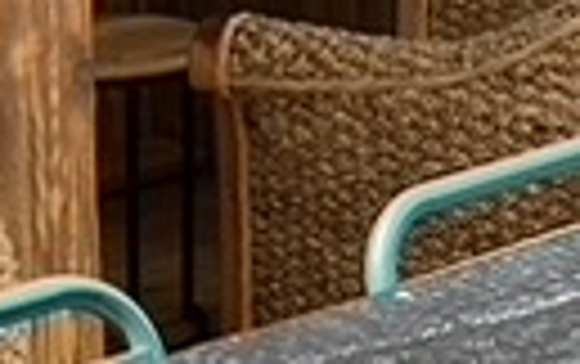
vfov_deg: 6.0
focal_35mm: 219
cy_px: -58
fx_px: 3466
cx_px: 436
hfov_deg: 9.5
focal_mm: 4.25
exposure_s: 1/375
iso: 32
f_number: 1.8
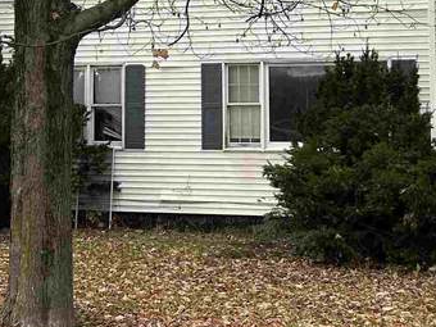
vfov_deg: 14.9
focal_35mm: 98
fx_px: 1234
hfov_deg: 19.9
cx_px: 112
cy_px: 10
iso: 50
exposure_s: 1/436
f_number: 1.5
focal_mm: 5.7
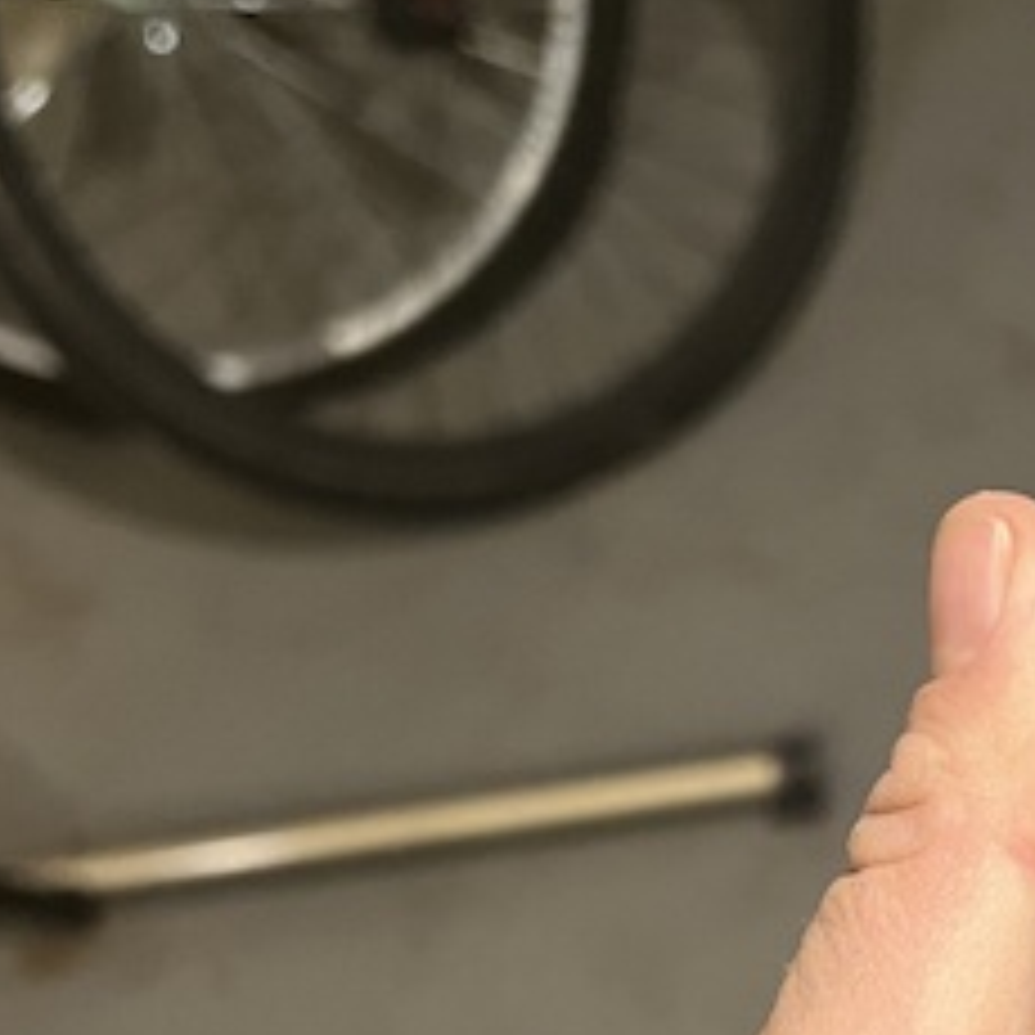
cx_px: 1080
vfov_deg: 21.0
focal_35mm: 80
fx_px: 2706
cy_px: 990
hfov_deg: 20.8
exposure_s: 1/40
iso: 500
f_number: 1.5
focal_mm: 5.7
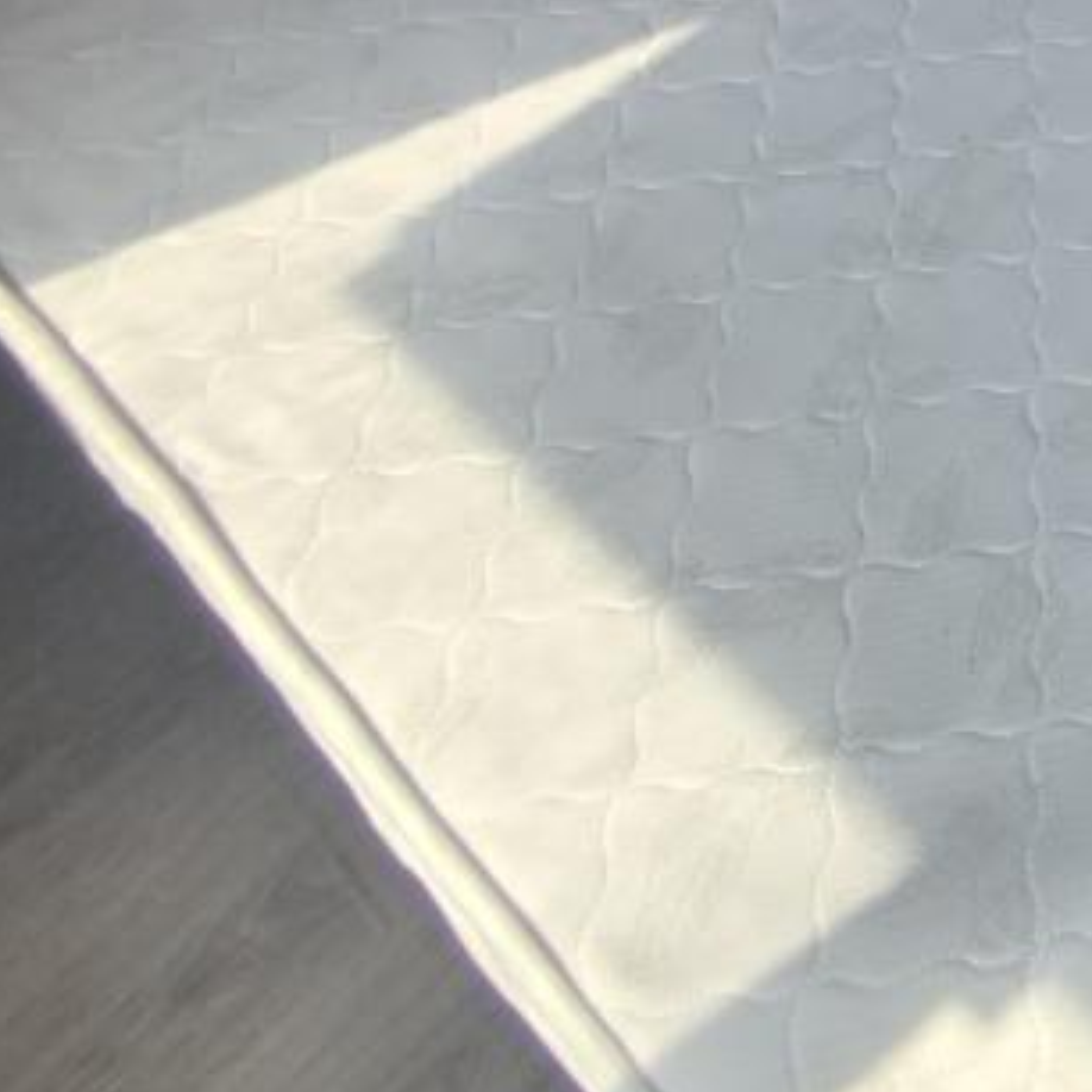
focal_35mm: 40
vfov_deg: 31.3
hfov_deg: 33.2
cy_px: -362
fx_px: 1428
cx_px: 1349
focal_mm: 1.95
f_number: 2.2
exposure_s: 1/283
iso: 50
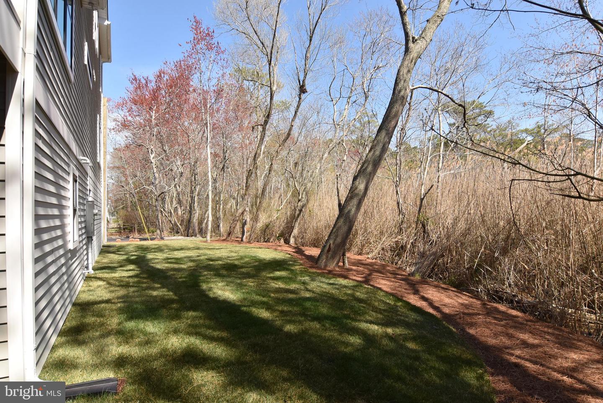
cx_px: 302
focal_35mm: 18
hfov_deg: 90.0
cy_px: 202
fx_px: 302
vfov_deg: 67.5
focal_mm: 12
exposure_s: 1/500
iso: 500
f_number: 11
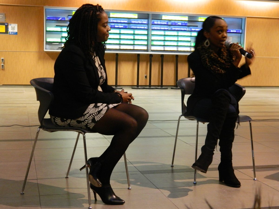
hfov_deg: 33.8
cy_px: 104
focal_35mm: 57
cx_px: 140
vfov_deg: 25.7
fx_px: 459
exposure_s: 1/6
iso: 400
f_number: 3.8
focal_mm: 10.2
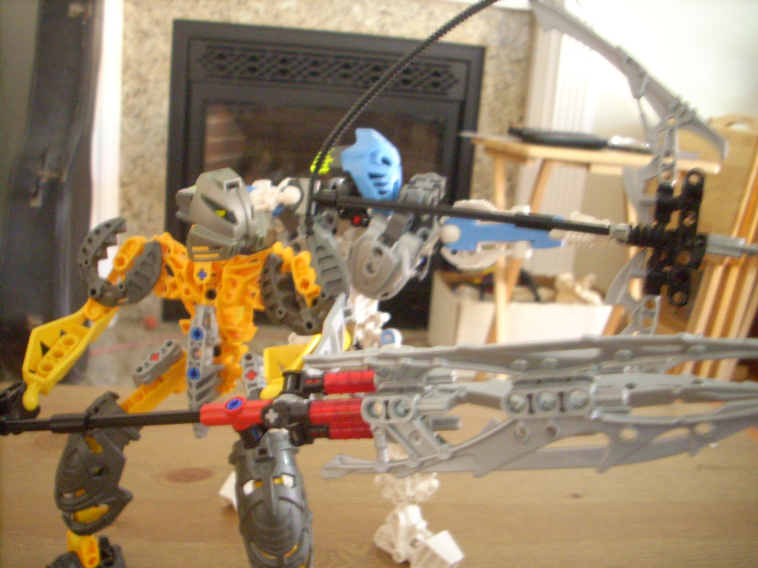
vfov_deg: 38.7
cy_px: 284
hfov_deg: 50.1
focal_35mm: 37
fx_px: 810
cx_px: 379
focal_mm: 6.2
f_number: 2.8
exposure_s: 1/4
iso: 436
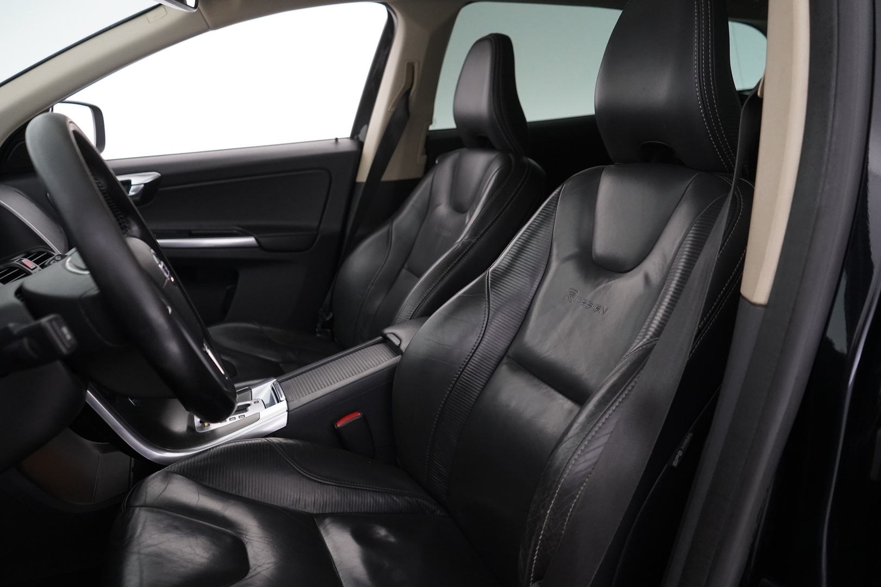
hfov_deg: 65.5
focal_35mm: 28
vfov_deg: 46.4
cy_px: 294
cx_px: 440
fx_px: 685
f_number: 3.5
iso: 4000
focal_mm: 28
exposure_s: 1/60
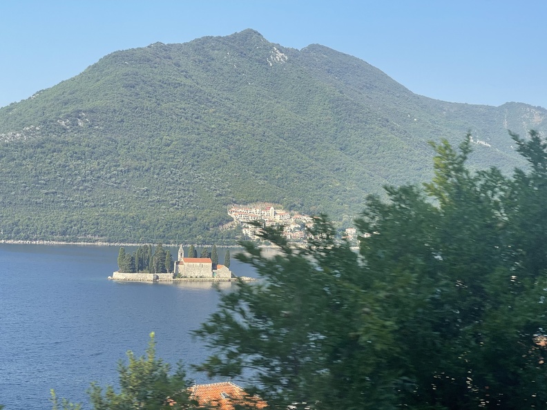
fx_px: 1011
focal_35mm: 64
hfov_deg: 30.3
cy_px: 205
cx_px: 274
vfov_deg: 22.9
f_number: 2.2
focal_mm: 7.5
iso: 20
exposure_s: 1/340
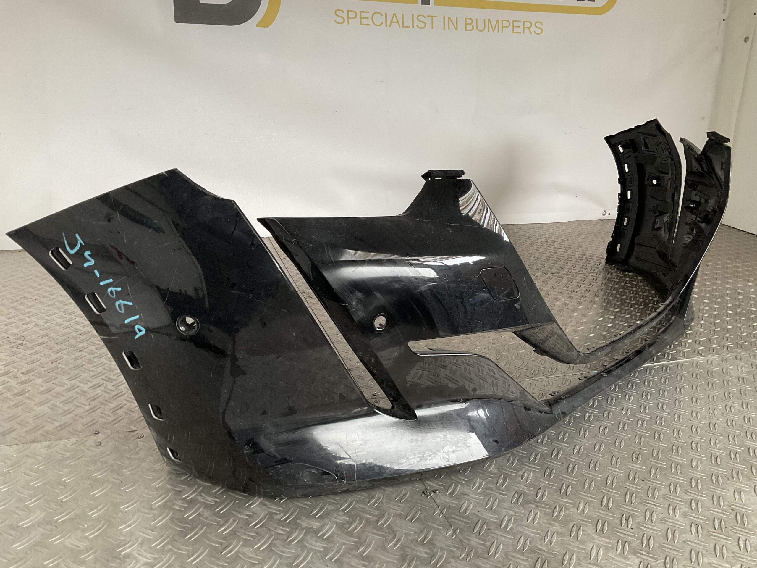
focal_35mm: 29
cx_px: 378
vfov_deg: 48.2
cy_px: 284
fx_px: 634
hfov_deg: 61.7
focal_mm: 3
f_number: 1.8
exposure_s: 1/50
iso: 64
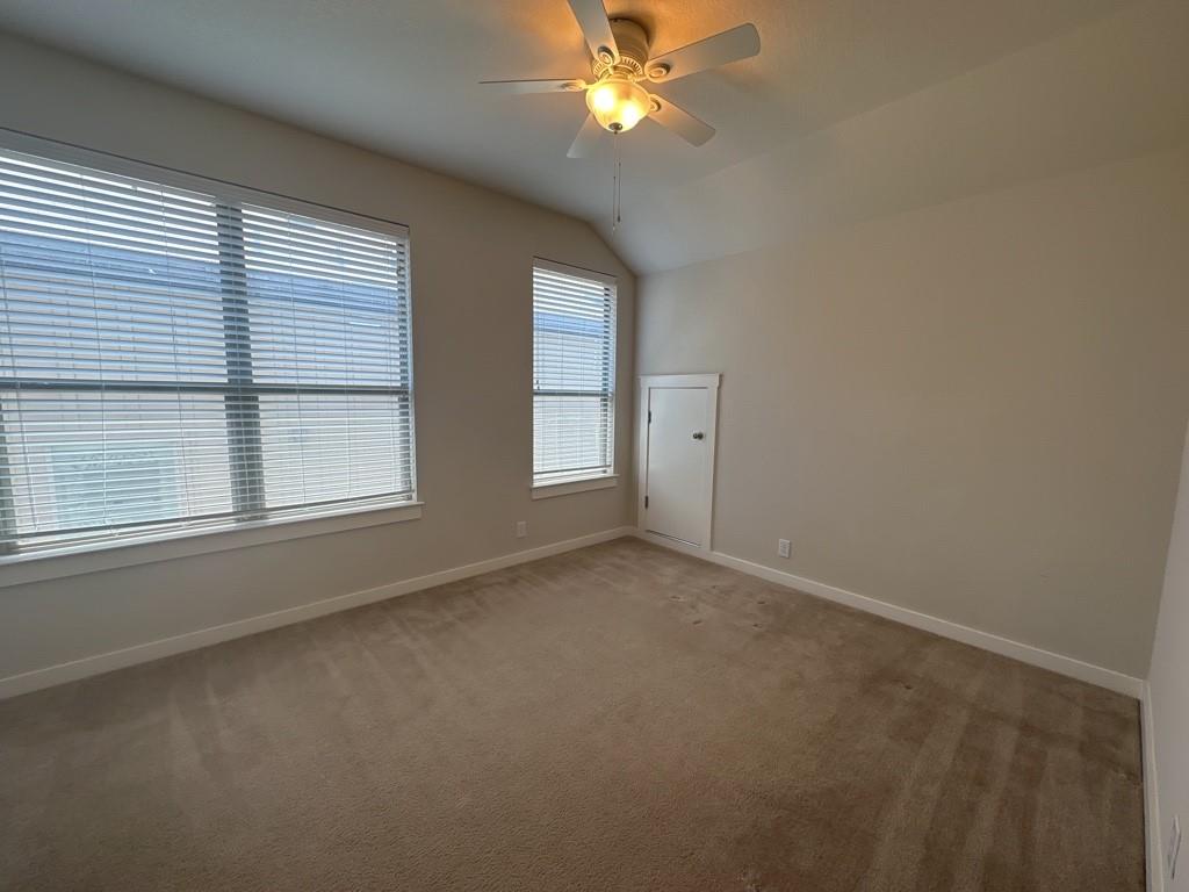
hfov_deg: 102.1
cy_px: 446
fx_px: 481
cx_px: 594
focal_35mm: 14
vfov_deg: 85.7
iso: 64
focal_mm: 2.22
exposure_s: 1/120
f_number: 2.2
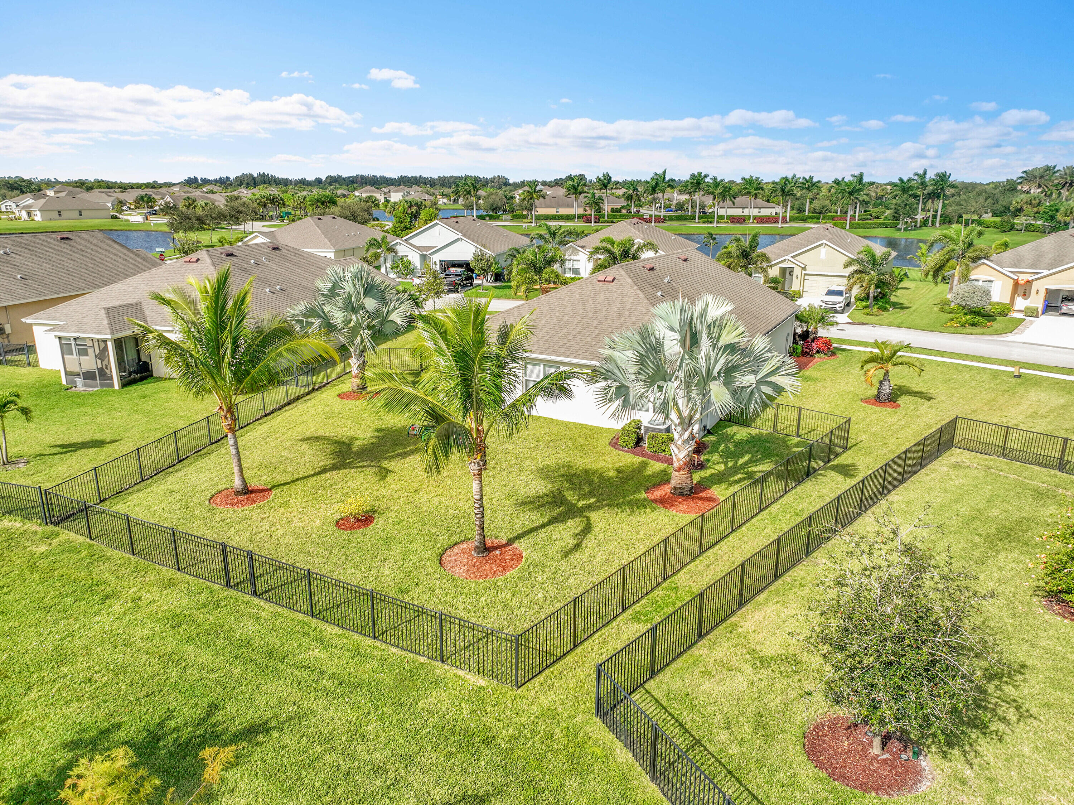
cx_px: 537
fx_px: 744
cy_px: 402
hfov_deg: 71.6
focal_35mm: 24
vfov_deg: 56.8
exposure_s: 1/1600
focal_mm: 12.29
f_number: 2.8
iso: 100
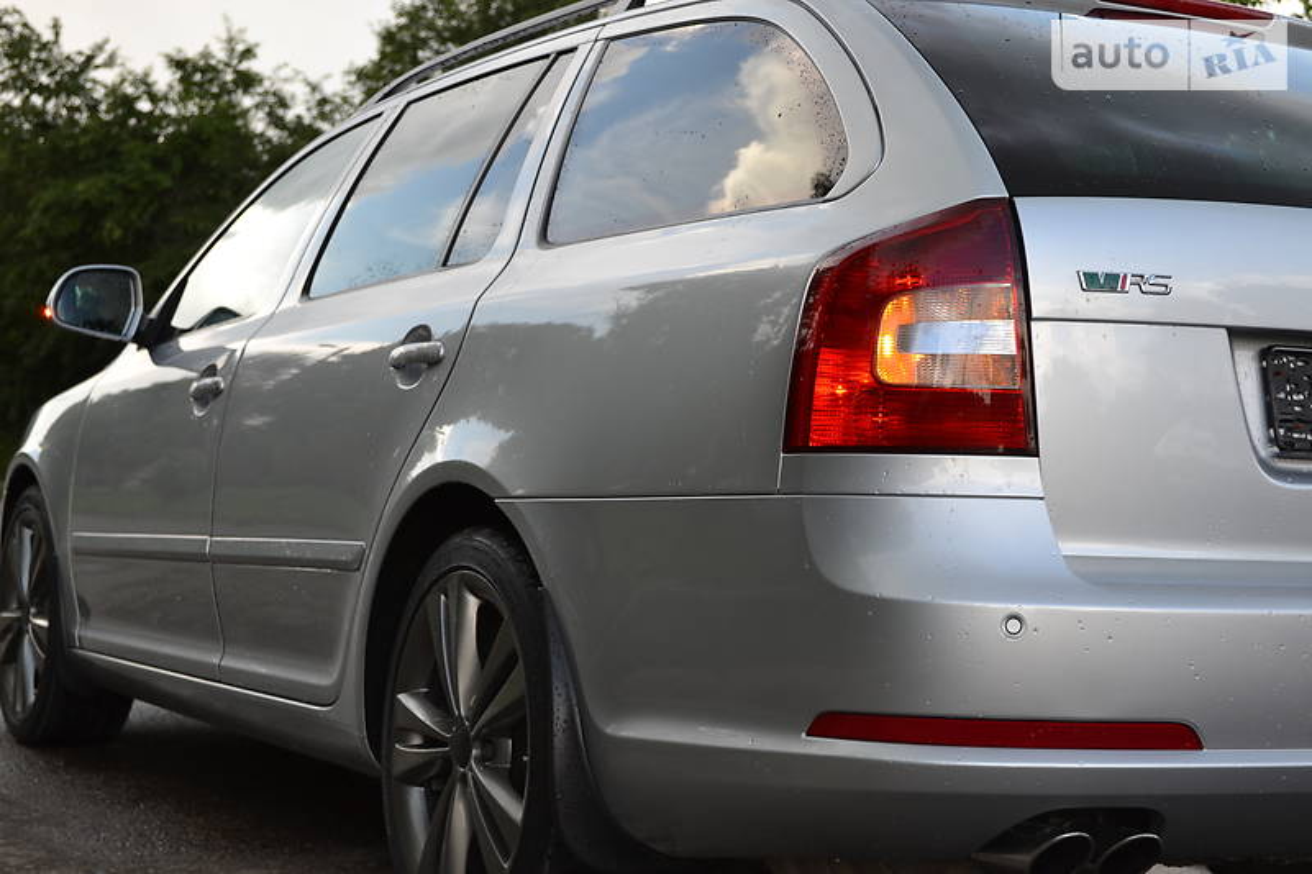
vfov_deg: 21.6
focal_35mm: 63
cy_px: 437
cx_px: 656
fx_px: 2295
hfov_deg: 31.9
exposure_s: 1/125
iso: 160
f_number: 5.6
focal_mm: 42
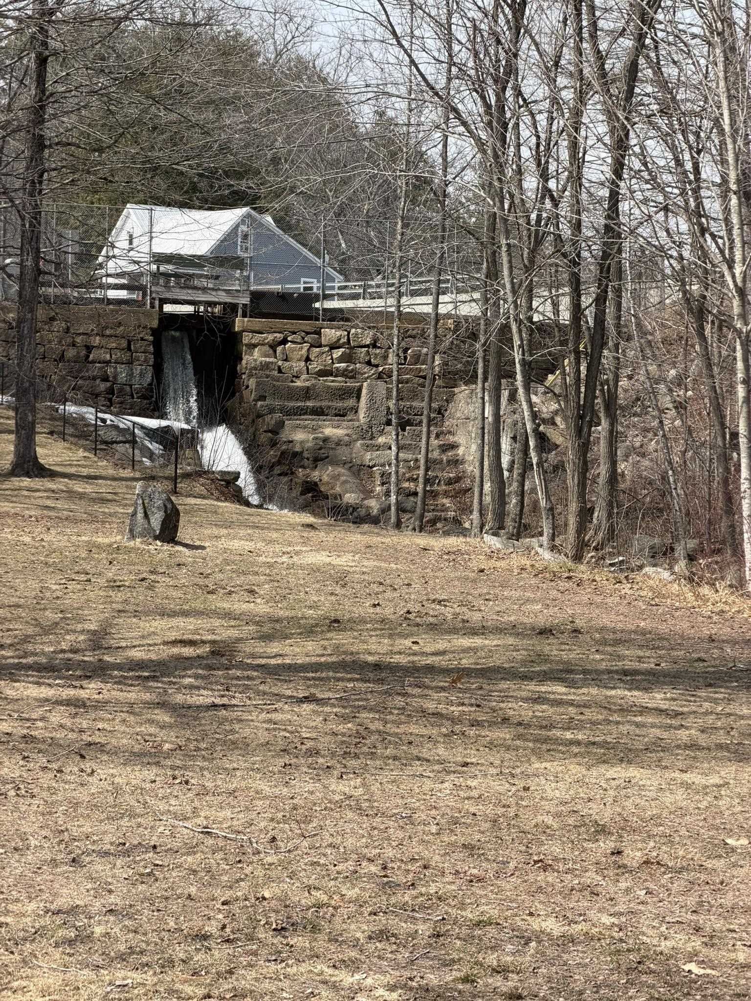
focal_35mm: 100
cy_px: 500
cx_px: 376
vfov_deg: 19.6
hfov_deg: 14.8
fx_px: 2893
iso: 40
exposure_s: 1/638
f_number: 2.8
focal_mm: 16.89
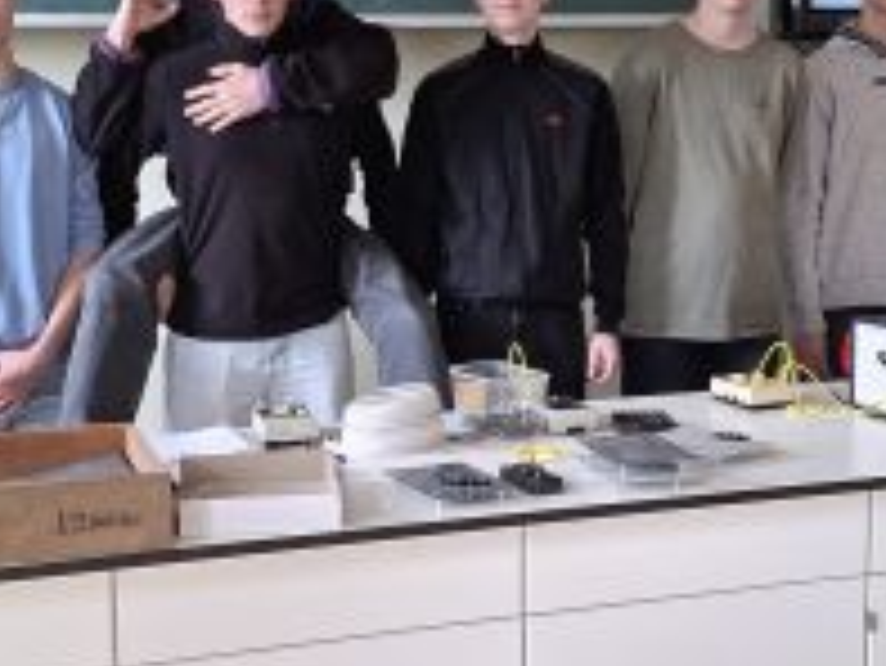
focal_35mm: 70
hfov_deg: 27.7
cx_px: 553
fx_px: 1793
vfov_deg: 21.0
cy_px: 324
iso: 64
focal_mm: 5.54
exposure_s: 1/100
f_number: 1.8
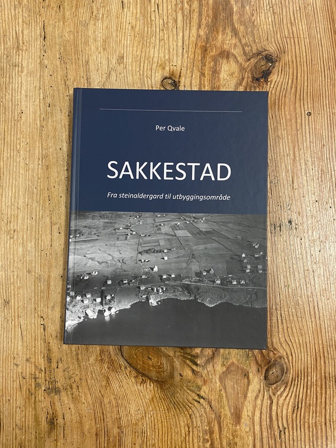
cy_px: 224
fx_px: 336
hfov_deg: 53.1
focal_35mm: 26
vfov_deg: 67.3
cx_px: 168
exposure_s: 1/50
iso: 100
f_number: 1.8
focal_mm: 4.25
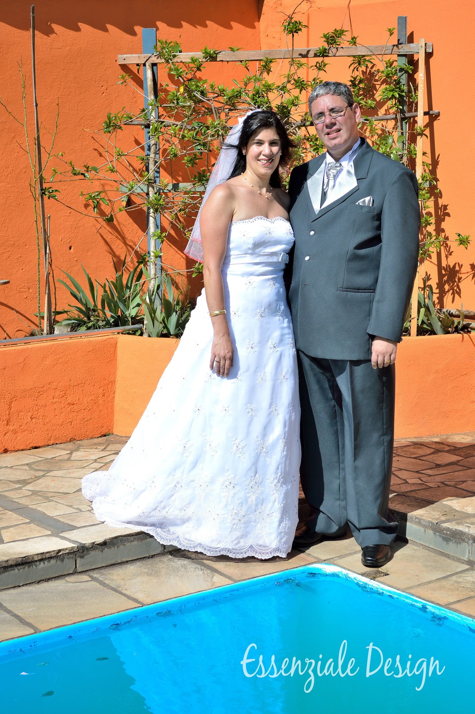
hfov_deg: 20.6
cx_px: 238
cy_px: 357
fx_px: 1309
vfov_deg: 30.5
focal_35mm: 66
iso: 200
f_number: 5.3
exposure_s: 1/1000
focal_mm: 44
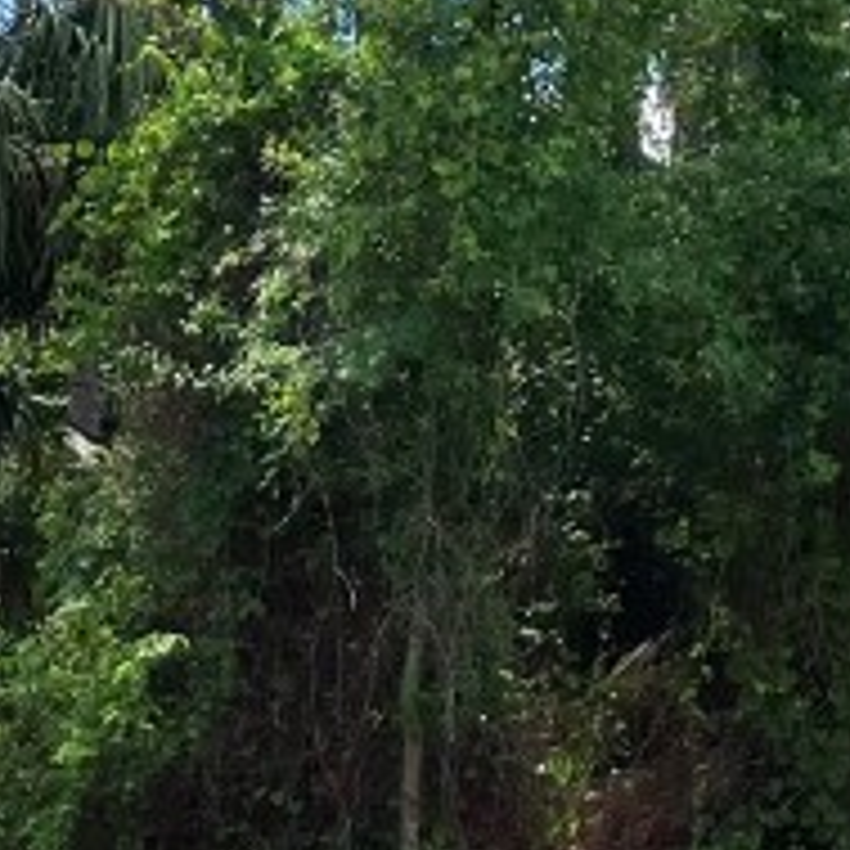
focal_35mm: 134
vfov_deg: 13.0
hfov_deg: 12.9
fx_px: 3723
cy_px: 247
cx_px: 117
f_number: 1.8
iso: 32
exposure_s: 1/747
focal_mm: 3.99
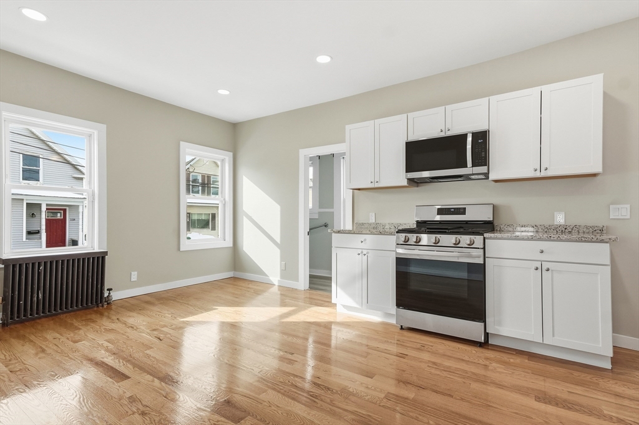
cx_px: 320
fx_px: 293
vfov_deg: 72.0
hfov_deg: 95.0
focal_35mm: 16
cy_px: 212
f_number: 7.1
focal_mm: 11
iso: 800
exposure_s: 1/1600
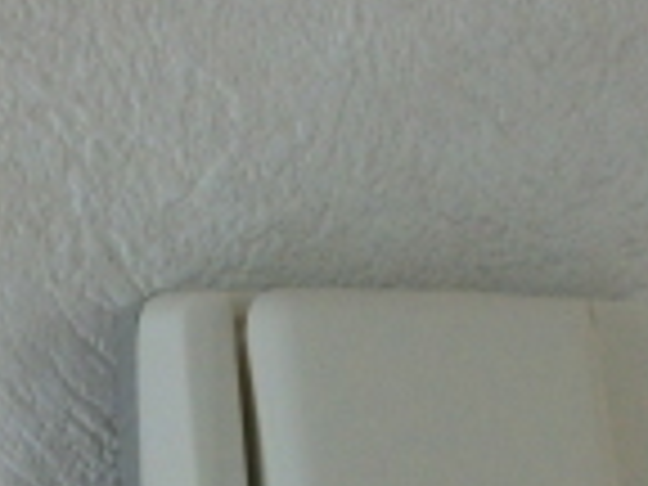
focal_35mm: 107
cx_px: 446
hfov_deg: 18.3
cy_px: 1053
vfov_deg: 11.9
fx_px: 2003
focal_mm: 4.24
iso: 200
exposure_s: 1/60
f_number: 3
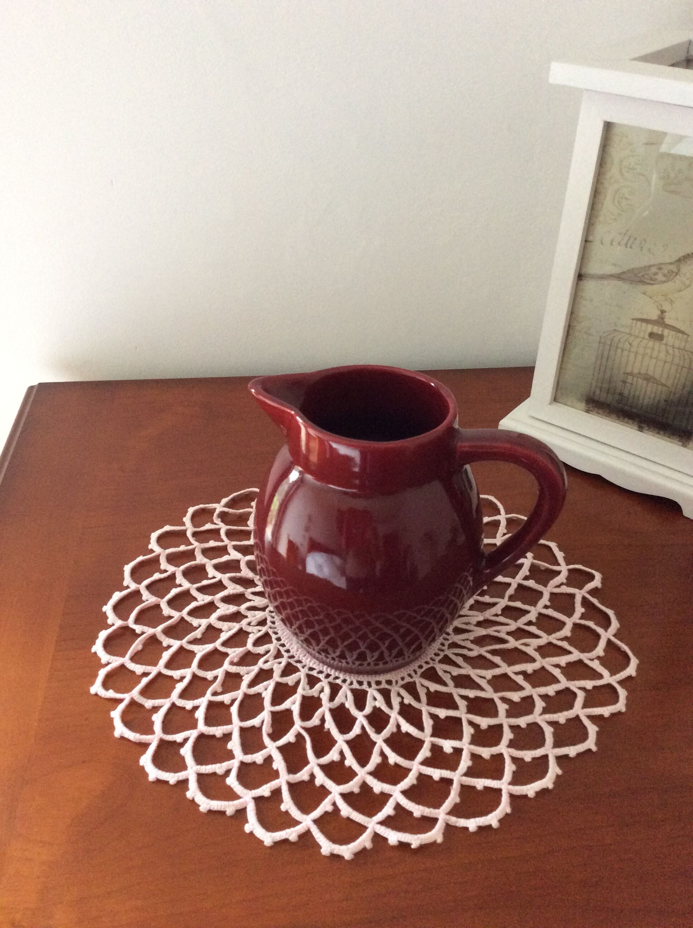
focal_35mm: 32
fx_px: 856
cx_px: 346
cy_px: 464
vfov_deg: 56.9
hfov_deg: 44.1
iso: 200
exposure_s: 1/25
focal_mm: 3.3
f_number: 2.4
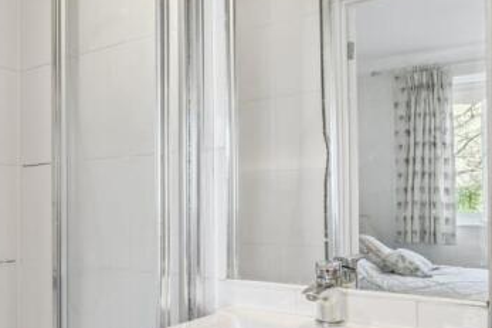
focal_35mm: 34
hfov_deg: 54.3
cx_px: 151
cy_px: 205
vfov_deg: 38.6
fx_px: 464
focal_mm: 18
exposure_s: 1/50
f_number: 5.6
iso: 320
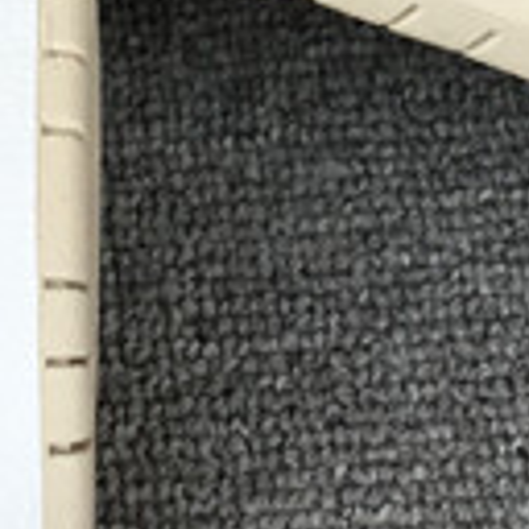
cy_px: -448
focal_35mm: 192
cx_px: 264
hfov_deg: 9.1
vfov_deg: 8.7
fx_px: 3320
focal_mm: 3.3
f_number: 2.4
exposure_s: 1/120
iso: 32
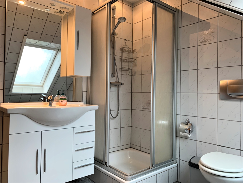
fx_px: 183
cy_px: 92
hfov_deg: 67.3
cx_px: 122
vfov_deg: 53.1
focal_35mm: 26
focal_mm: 4.25
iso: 100
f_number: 1.8
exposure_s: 1/50
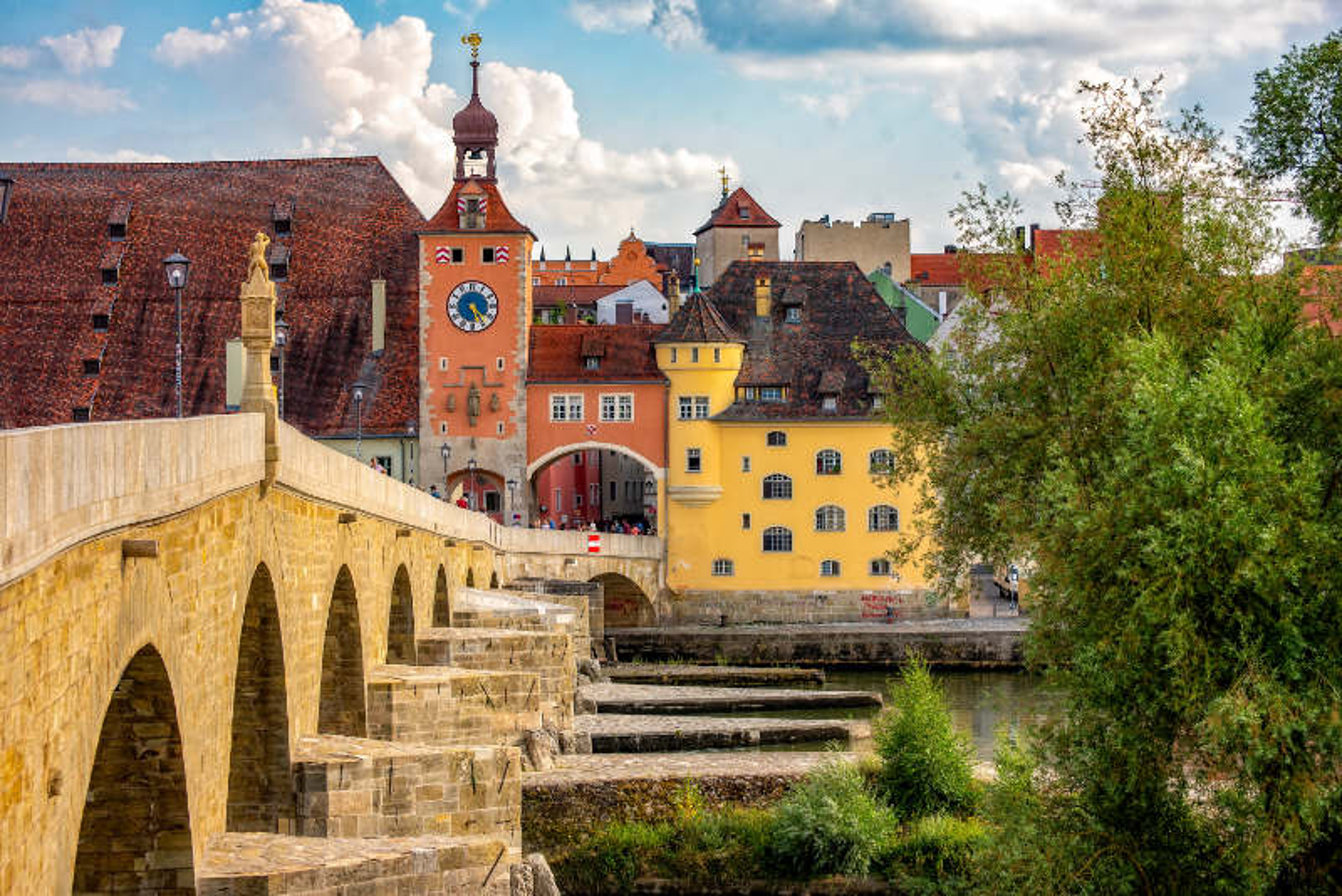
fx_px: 3431
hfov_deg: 22.1
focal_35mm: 92
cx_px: 671
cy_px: 448
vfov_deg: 14.9
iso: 100
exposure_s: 1/320
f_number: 8
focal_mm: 92
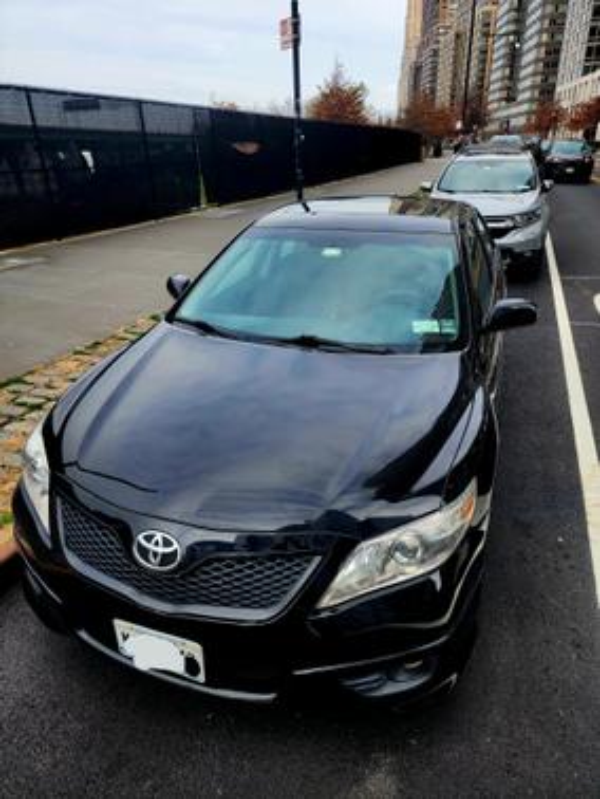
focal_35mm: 23
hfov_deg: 58.9
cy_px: 400
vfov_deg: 73.9
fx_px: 531
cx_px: 300
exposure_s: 1/250
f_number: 1.8
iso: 12
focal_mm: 6.4
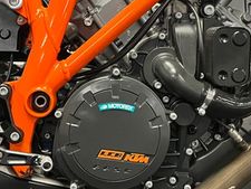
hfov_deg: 26.3
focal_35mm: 74
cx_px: 116
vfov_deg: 19.8
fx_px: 537
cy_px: 46
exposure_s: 1/50
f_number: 1.6
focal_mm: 5.1
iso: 400
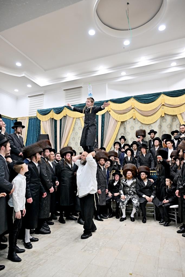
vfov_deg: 73.7
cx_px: 92
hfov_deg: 53.1
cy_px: 138
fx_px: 185
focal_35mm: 24
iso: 800
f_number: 4
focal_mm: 24
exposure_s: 1/250
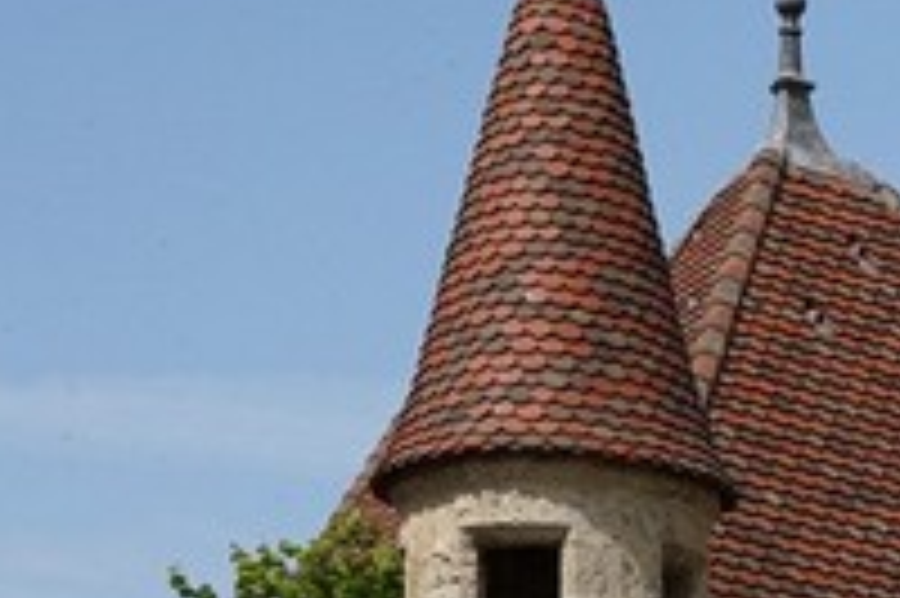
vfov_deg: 5.5
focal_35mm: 246
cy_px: 1196
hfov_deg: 8.0
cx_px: 1750
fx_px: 6145
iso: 100
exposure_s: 1/500
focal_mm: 41
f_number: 8
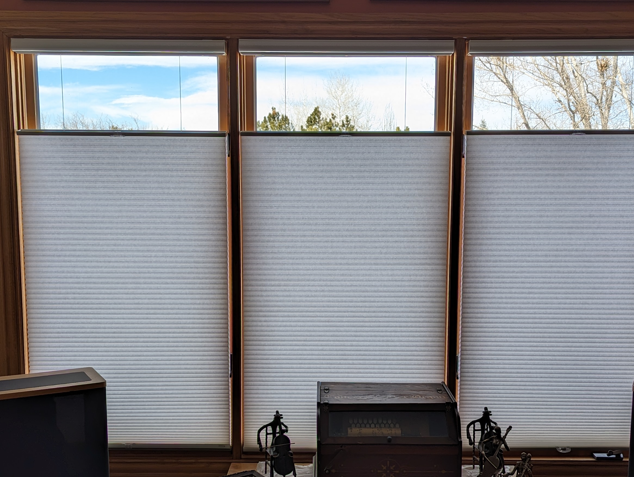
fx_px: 770
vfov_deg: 34.4
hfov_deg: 44.7
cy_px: 269
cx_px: 329
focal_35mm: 42
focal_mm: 6.81
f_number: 1.85
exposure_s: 1/662
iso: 34
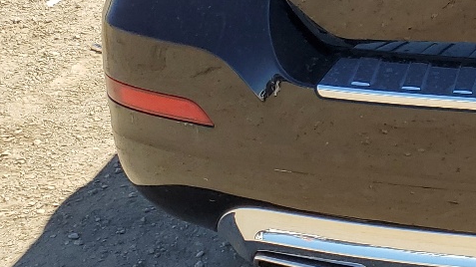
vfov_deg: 12.2
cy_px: -130
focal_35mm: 95
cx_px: 645
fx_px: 1199
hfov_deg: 20.3
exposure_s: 1/1429
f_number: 1.5
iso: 50
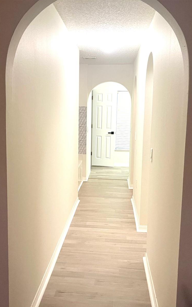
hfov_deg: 34.4
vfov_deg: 52.7
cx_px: 84
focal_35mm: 37
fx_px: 310
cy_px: 154
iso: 160
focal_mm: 5.1
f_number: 1.6
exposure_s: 1/60
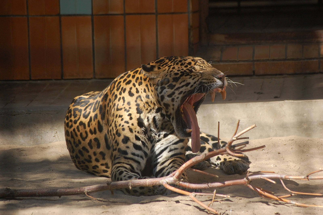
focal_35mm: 300
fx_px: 2689
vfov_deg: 4.6
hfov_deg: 6.9
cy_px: 108
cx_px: 162
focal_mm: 200
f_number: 5.6
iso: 500
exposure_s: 1/500
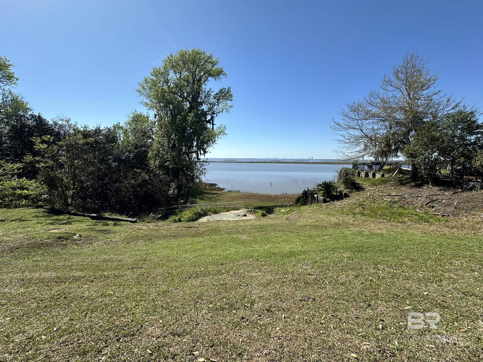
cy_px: 181
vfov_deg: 85.7
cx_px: 242
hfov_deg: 102.1
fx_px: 195
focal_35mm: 14
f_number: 2.2
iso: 50
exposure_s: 1/2174
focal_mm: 2.22
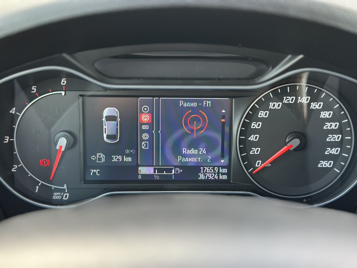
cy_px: 134
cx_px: 178
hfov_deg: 39.7
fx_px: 495
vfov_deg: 30.3
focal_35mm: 48
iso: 160
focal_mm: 6.86
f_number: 1.78
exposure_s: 1/60
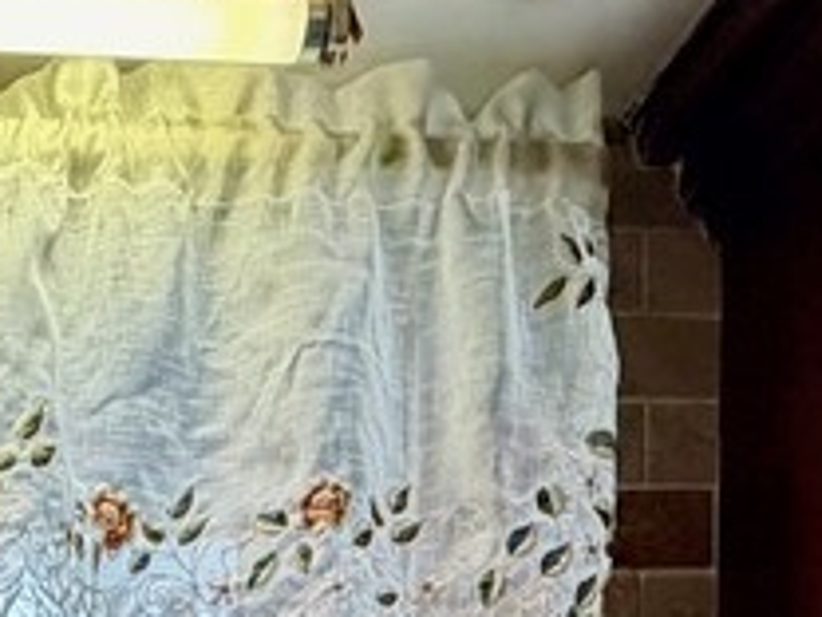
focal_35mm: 69
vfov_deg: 15.0
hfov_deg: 24.5
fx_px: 1638
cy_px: 1396
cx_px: -249
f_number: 2.2
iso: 160
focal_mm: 2.22
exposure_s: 1/120
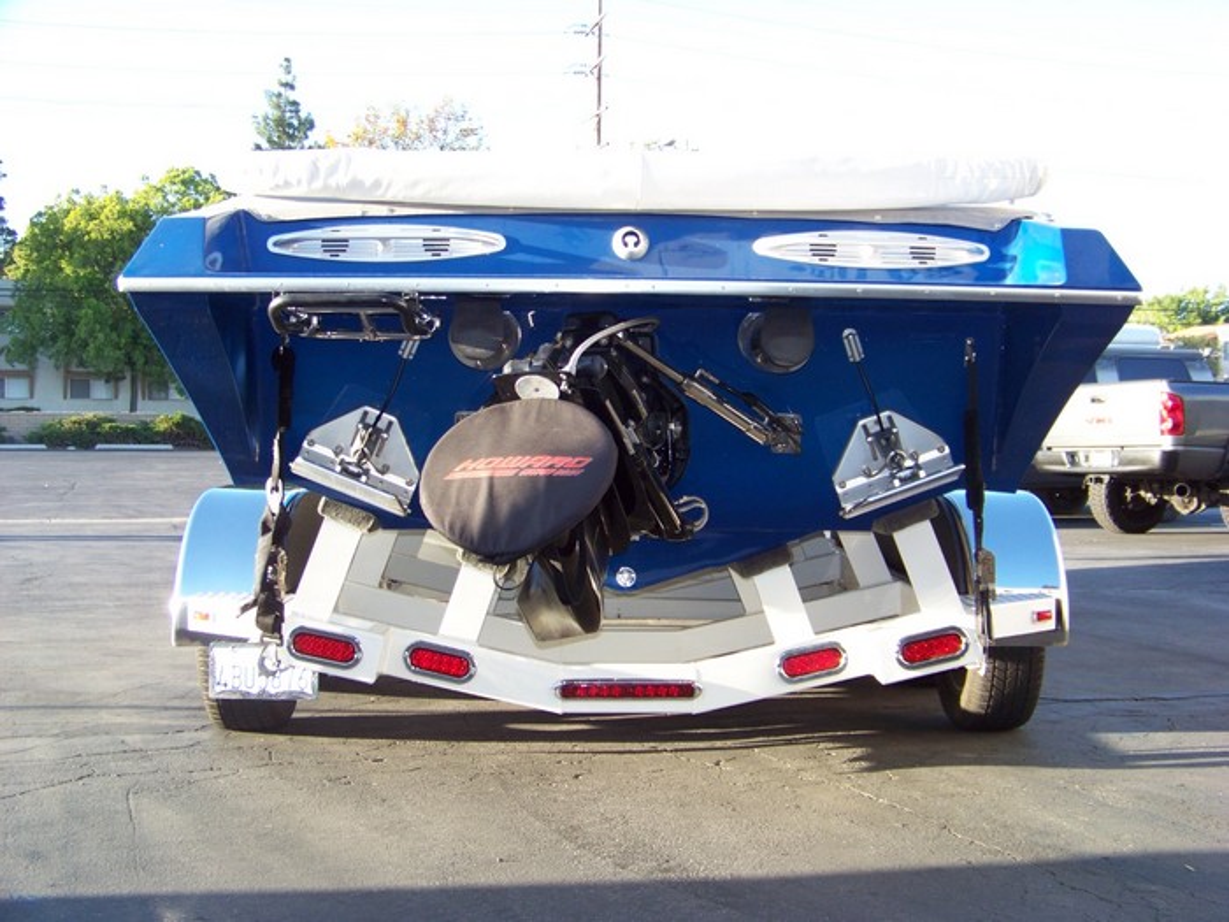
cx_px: 614
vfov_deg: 33.6
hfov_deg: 43.9
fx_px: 1527
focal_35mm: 43
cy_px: 461
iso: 72
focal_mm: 6.75
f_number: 2.8
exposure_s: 1/125
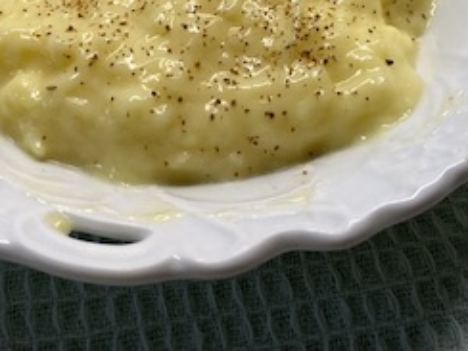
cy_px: -50
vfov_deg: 21.6
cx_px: 341
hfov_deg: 29.9
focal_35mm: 64
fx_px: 865
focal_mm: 4.25
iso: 40
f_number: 1.8
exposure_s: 1/100
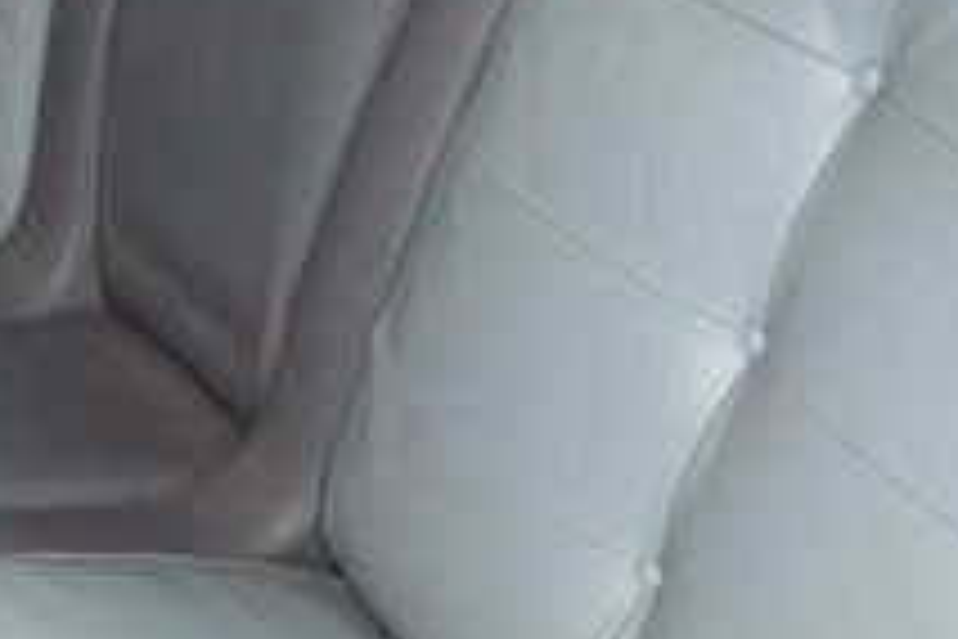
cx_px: 229
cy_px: 394
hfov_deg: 24.8
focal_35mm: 81
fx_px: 2155
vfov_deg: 16.8
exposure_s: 1/200
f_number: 3.5
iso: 160
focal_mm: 18
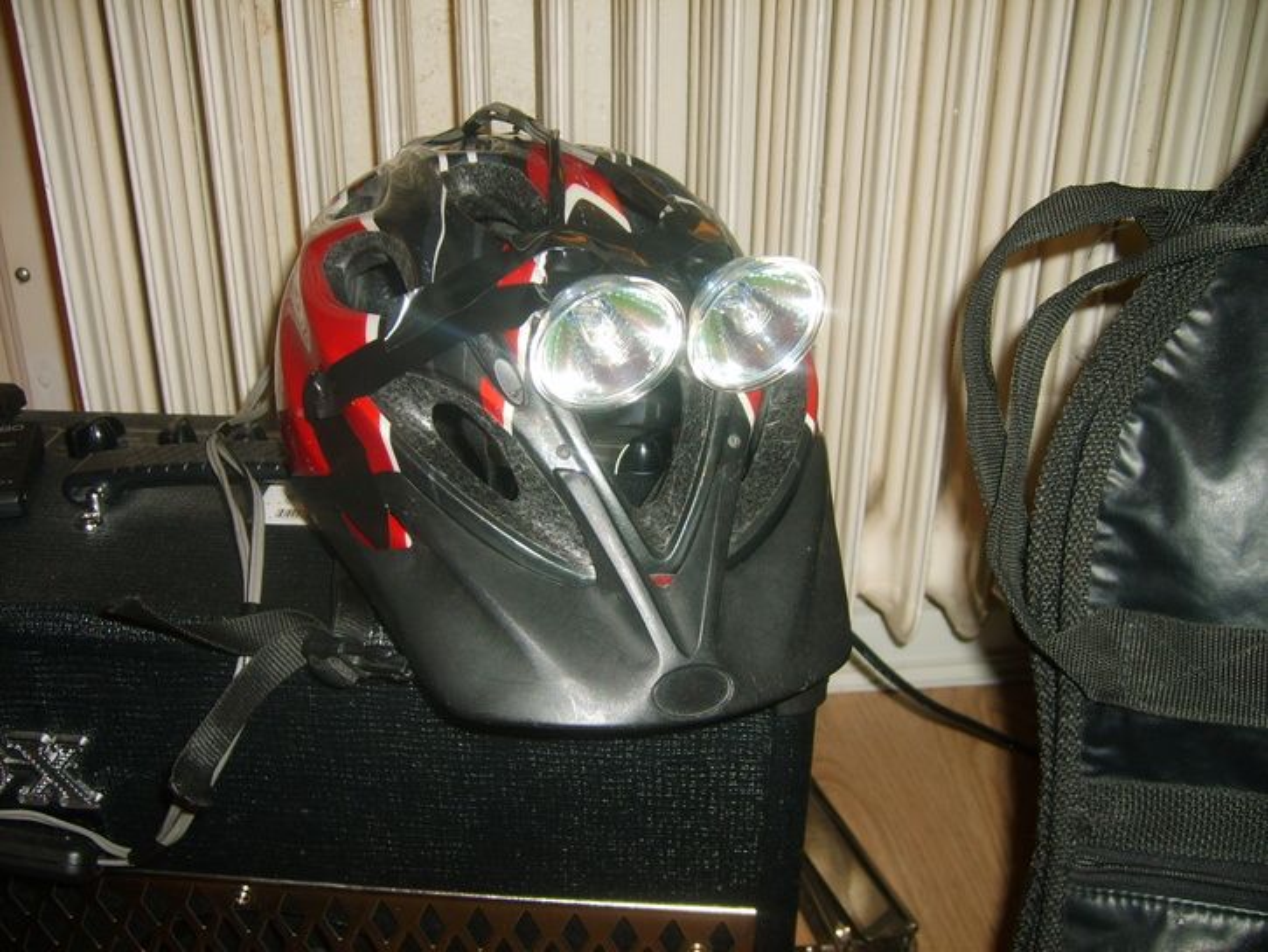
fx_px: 1282
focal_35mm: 35
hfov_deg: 52.6
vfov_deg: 40.7
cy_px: 476
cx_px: 634
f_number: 2.8
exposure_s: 1/30
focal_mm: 5.8
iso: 100
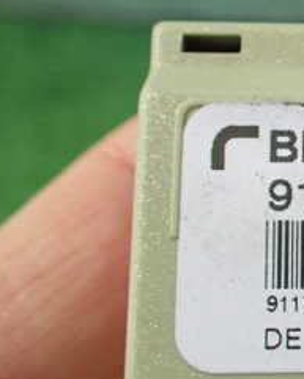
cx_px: 458
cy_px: 215
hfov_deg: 18.5
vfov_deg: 26.0
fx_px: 820
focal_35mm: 73
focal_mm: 5.4
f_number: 2.3
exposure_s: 1/30
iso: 800
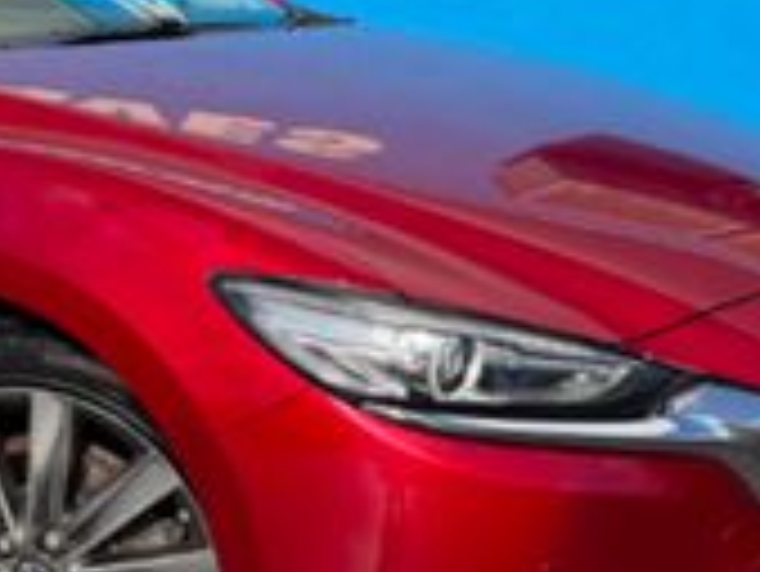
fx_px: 1868
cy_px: 81
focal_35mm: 85
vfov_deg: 17.2
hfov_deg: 21.9
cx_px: -45
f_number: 1.78
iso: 80
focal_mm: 6.76
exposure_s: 1/6173
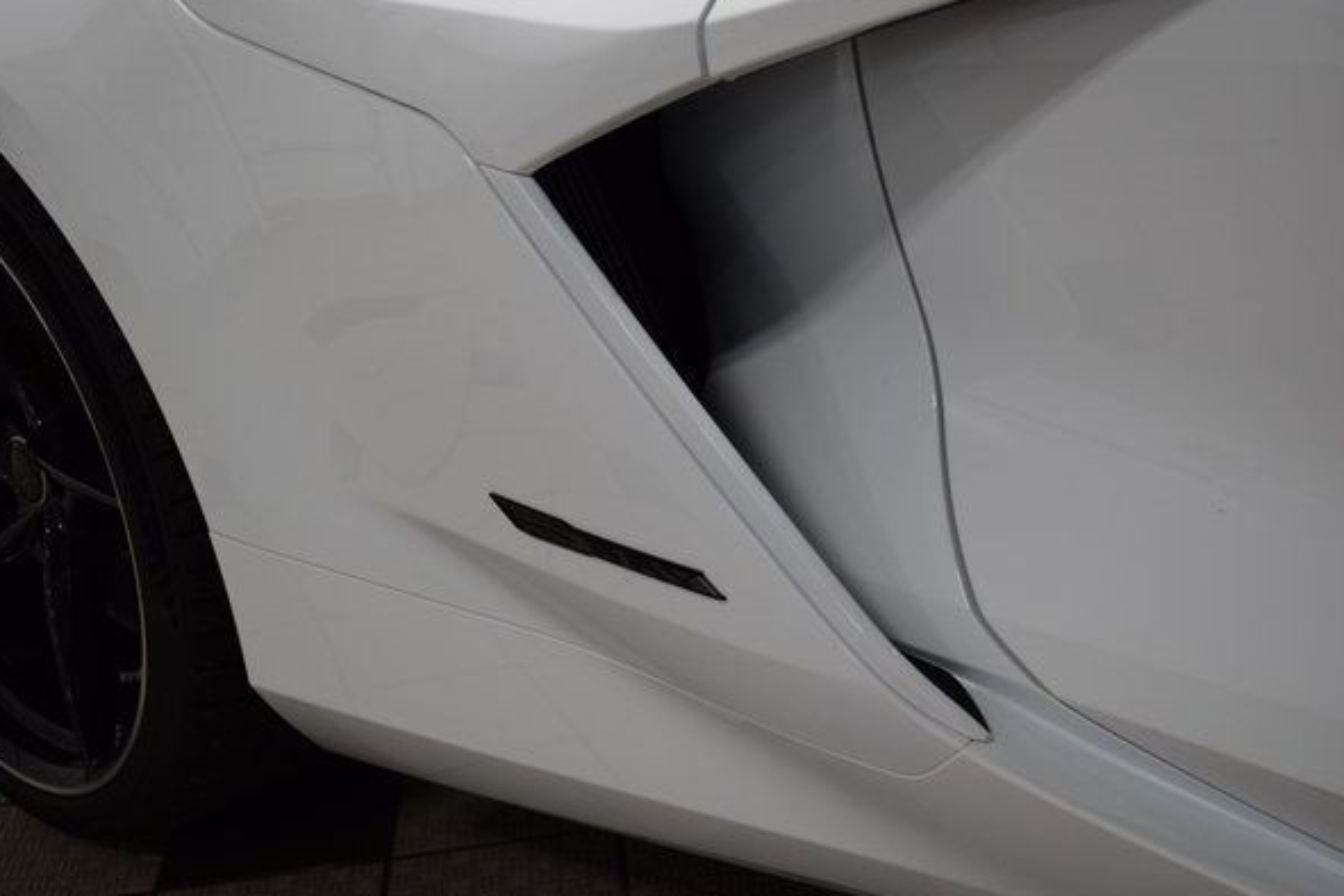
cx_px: 662
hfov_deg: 38.2
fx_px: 1941
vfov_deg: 26.0
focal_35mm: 52
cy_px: 433
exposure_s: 1/60
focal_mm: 32
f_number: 4.8
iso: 560
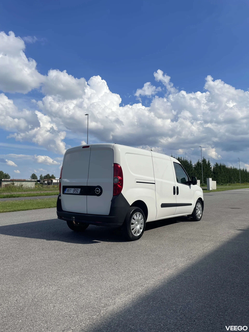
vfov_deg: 67.3
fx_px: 249
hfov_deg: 53.1
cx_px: 124
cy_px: 166
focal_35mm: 26
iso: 32
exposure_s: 1/6135
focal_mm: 4.2
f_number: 1.6
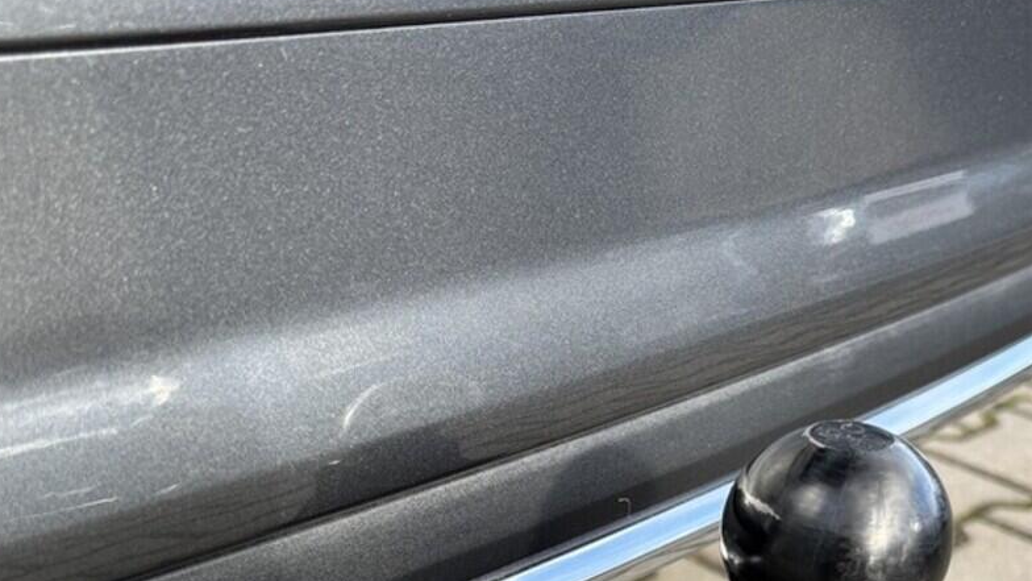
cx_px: 550
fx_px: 1423
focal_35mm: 52
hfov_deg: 39.8
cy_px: 613
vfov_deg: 22.0
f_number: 1.6
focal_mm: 5.96
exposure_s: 1/313
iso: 50
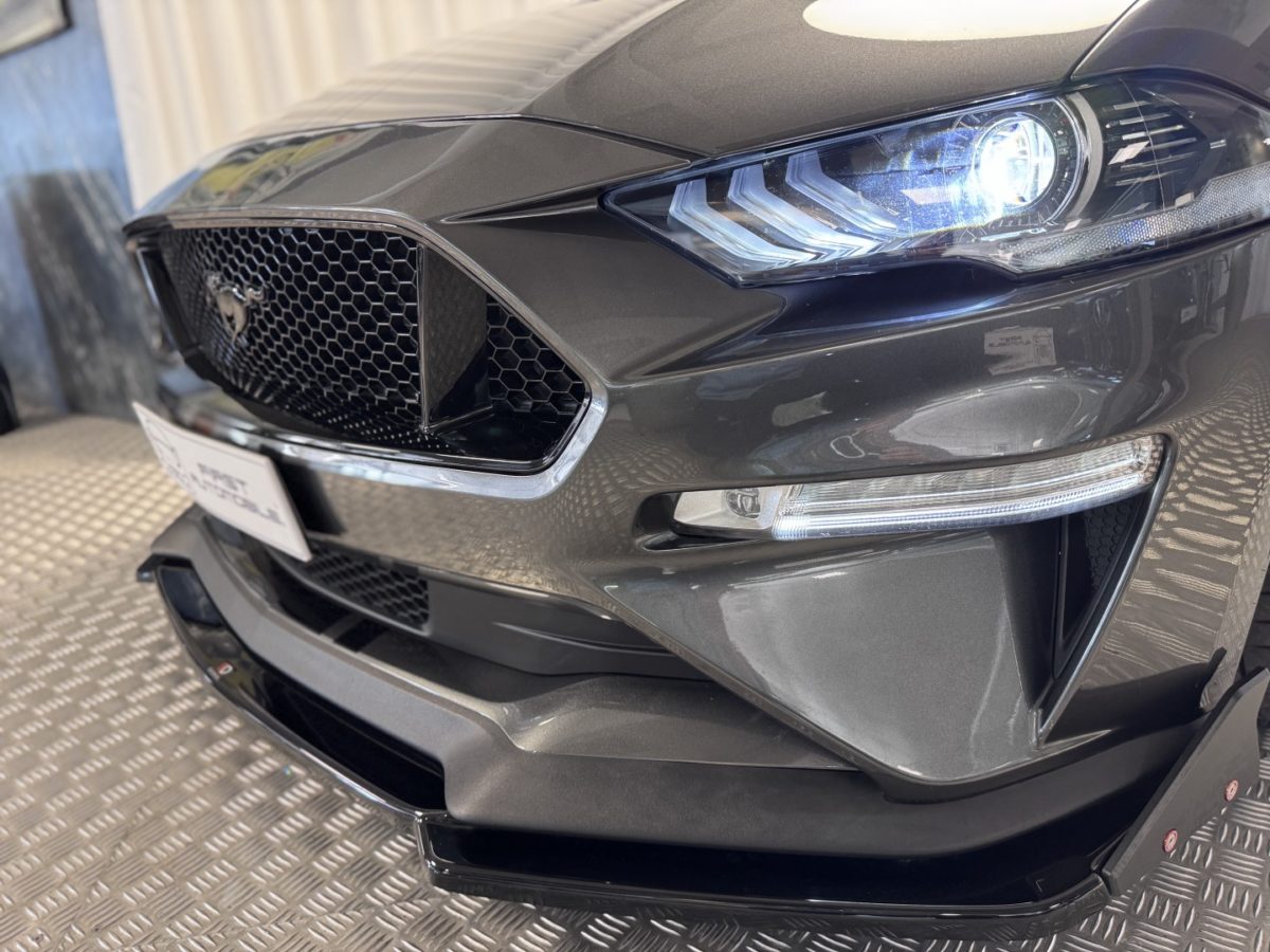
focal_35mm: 24
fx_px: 881
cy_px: 476
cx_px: 635
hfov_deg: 71.6
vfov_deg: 56.8
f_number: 1.78
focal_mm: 6.76
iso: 250
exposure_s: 1/50
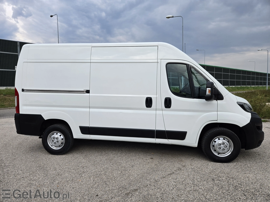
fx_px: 179
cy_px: 101
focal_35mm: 23
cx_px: 135
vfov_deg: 58.9
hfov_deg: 73.9
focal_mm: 5.4
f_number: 1.8
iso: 80
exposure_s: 1/786
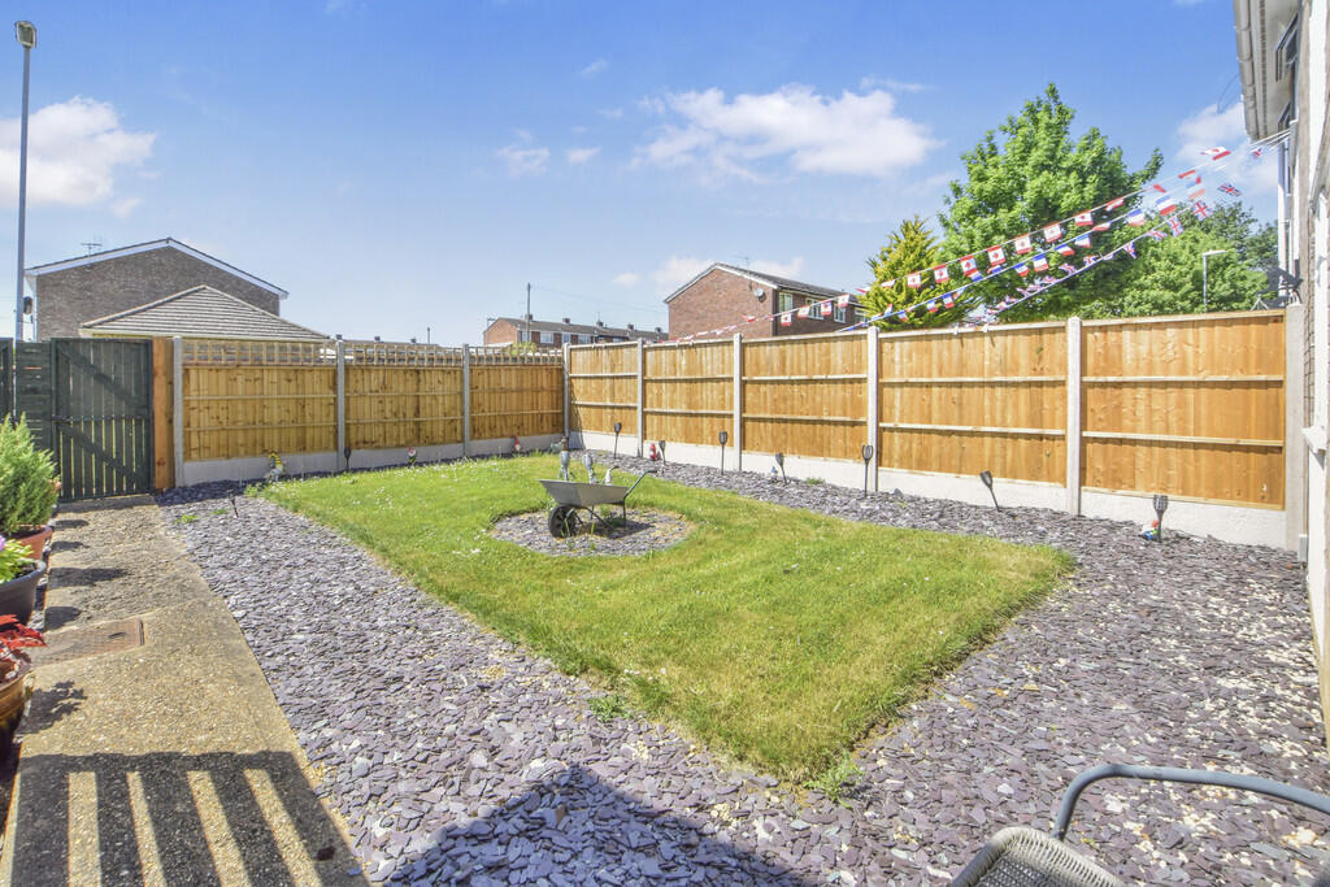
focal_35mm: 15
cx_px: 665
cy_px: 444
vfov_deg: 77.3
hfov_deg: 100.4
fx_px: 554
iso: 100
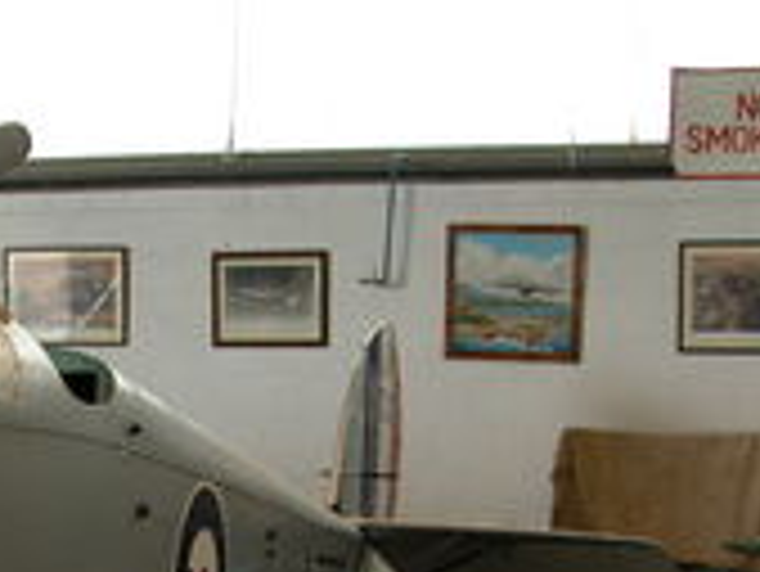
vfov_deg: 17.5
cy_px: 522
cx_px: 13
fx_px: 1824
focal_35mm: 83
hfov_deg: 22.7
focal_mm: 9
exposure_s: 1/66
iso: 100
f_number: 3.2
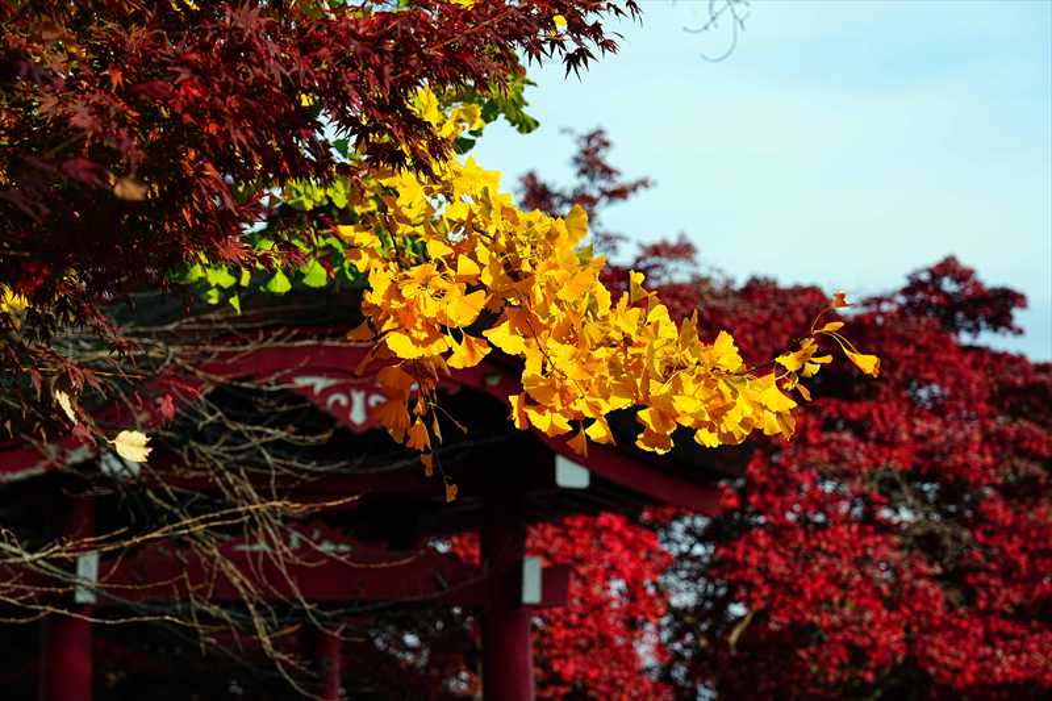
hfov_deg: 19.5
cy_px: 350
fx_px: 3068
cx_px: 526
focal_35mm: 105
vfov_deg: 13.0
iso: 100
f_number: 6.3
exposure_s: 1/320
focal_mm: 105
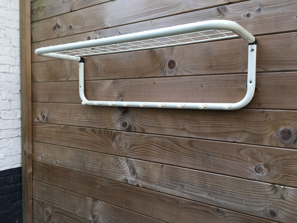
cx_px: 148
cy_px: 112
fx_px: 249
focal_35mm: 29
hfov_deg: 61.7
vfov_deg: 48.2
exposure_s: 1/134
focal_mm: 4.15
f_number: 2.2
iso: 25
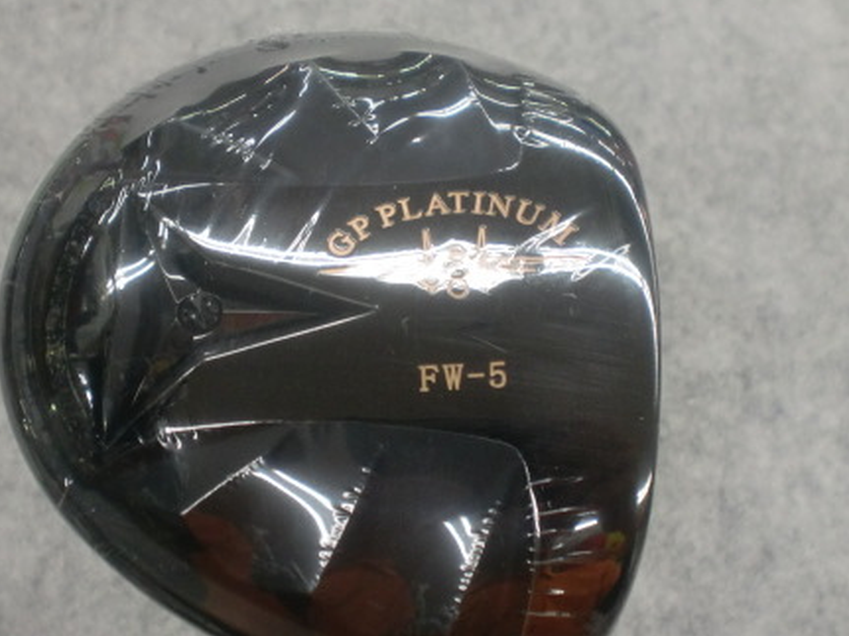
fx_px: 1275
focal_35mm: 52
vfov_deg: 28.0
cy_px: 370
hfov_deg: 36.8
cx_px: 378
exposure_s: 1/60
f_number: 3.1
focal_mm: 6.3
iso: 160
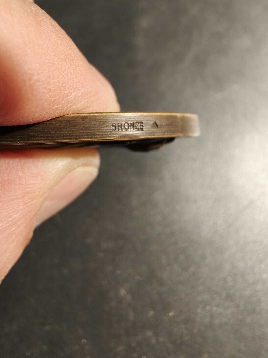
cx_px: 134
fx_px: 237
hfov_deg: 58.9
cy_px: 179
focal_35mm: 23
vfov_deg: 73.9
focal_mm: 2.32
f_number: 2
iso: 160
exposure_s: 1/50
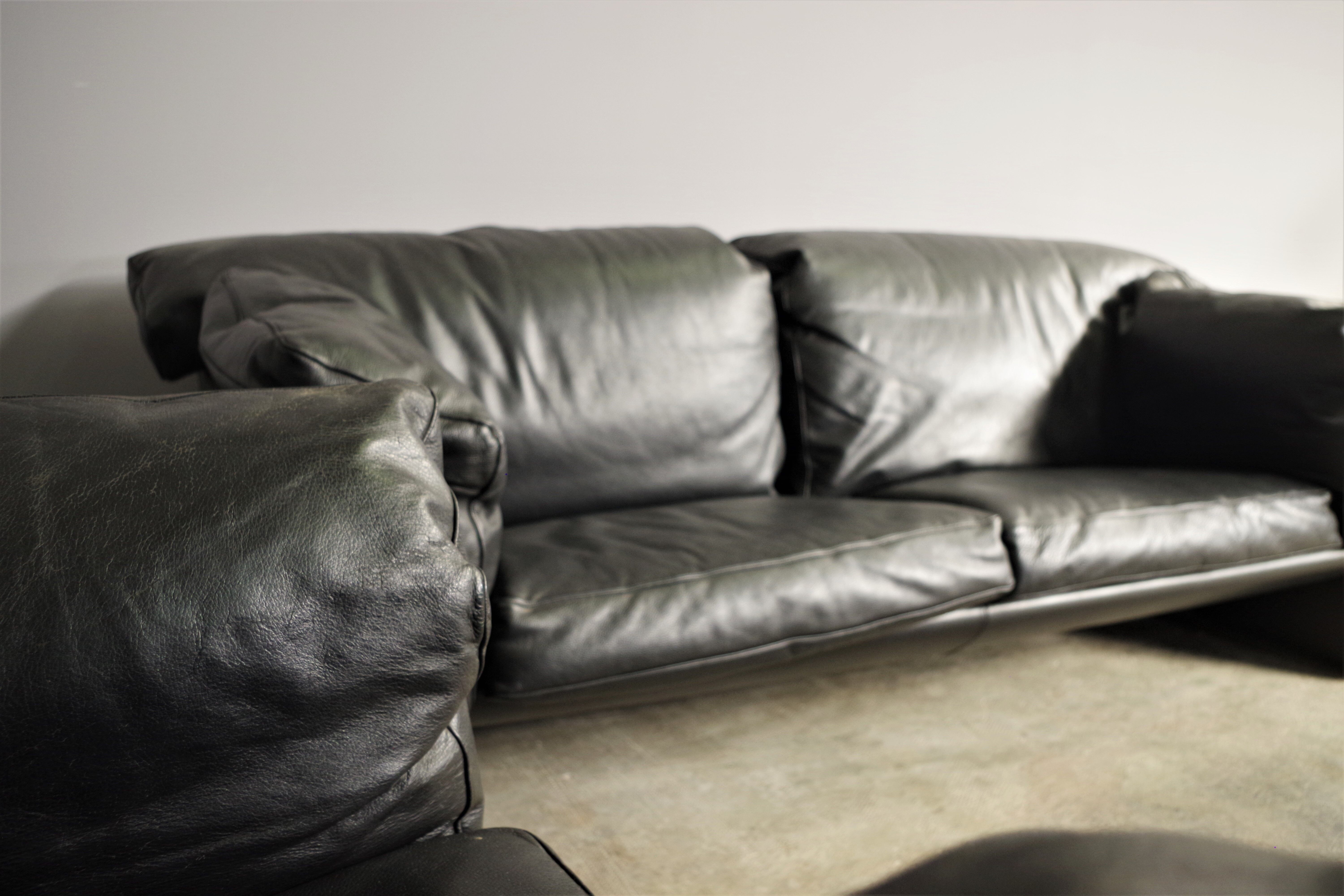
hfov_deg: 60.3
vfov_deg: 42.3
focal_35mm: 31
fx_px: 1157
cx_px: 672
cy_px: 448
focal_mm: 21.25
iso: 800
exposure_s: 1/50
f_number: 4
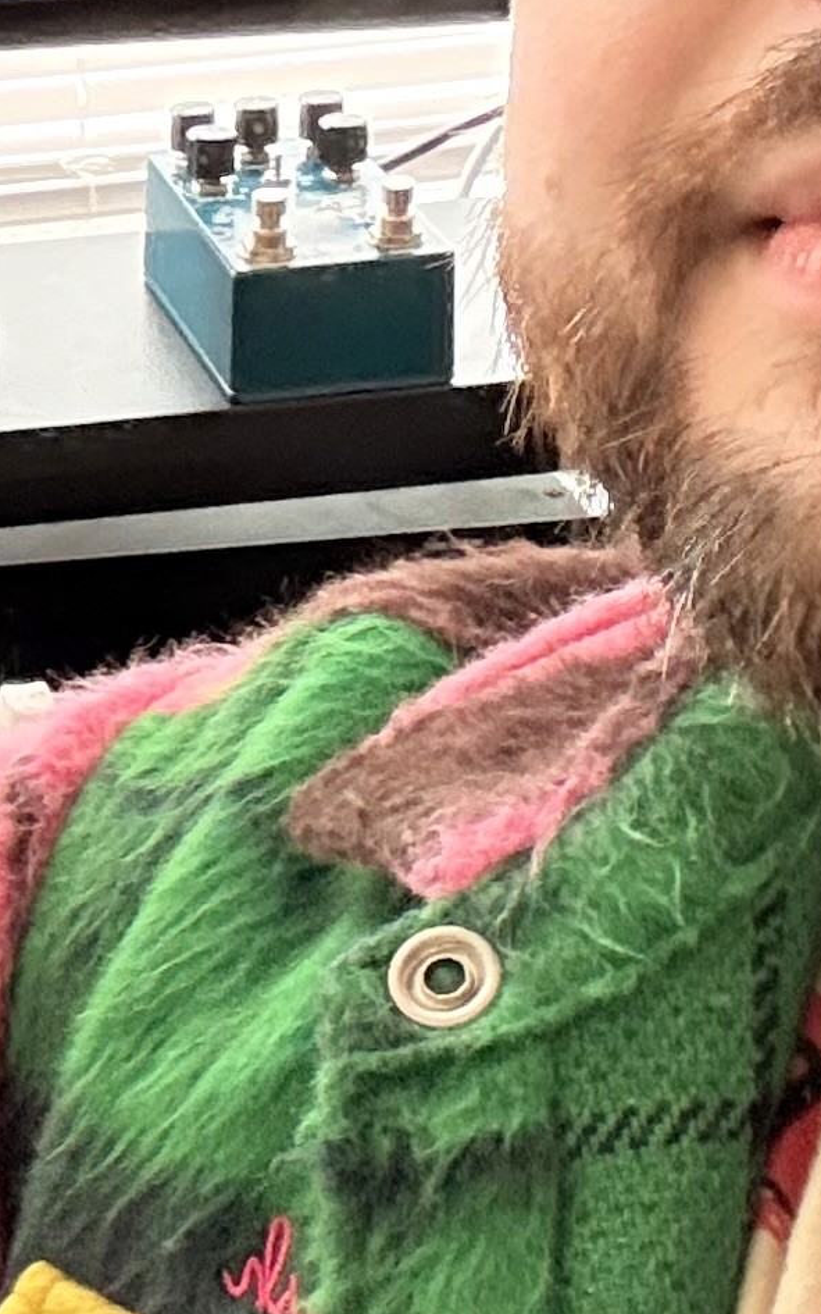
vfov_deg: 19.9
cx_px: -347
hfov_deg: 12.1
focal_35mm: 104
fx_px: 3721
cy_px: 859
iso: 320
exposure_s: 1/40
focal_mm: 2.69
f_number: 1.9
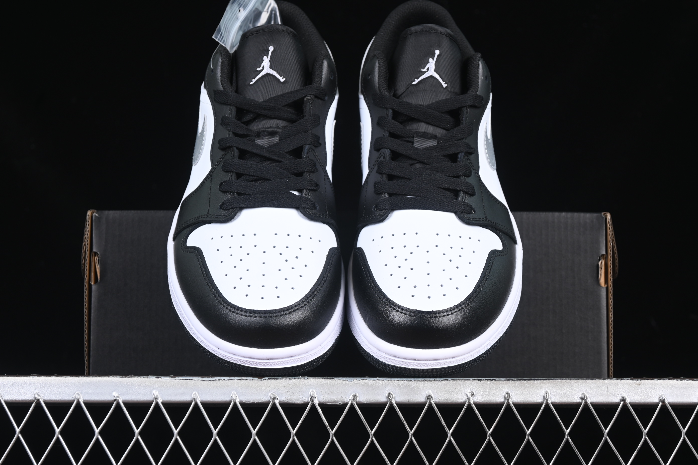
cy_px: 232
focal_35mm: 75
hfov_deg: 27.0
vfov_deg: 18.2
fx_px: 1454
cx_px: 349
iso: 160
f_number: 6.3
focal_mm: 50
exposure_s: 1/60
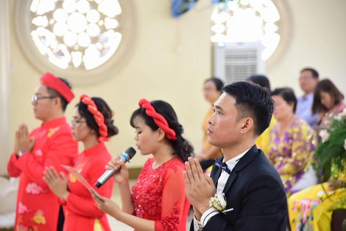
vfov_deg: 13.1
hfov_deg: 19.4
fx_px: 1010
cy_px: 116
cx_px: 173
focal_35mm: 105
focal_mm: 105
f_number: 4
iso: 1250
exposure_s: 1/30
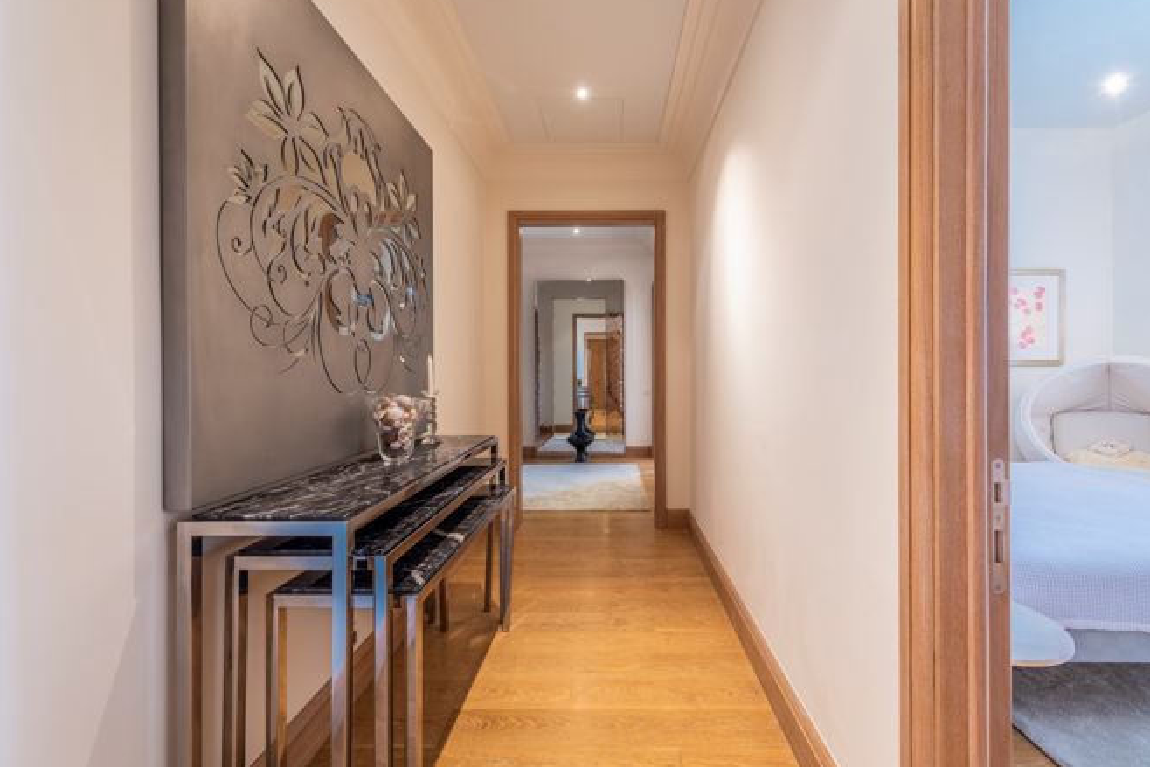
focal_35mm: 15
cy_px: 370
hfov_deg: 100.3
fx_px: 479
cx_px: 599
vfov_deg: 77.3
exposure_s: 1/5
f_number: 5.6
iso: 100
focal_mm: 14
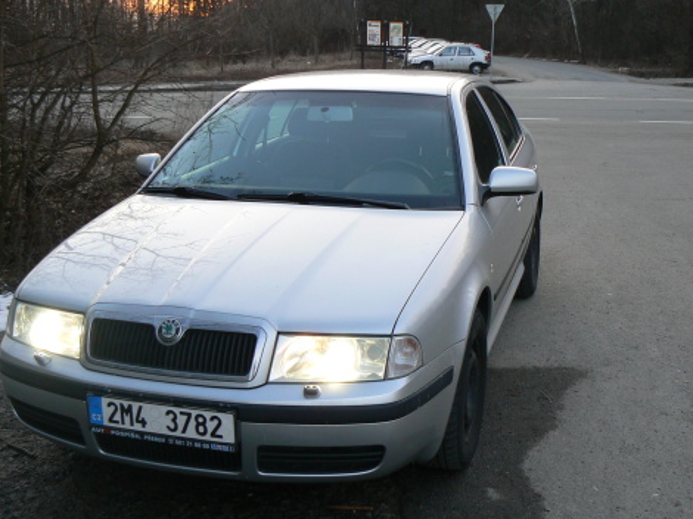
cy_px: 242
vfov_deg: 31.5
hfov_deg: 41.2
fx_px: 920
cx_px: 332
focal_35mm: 46
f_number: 2.8
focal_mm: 6
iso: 80
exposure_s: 1/50
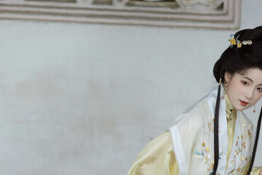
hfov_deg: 8.4
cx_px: 82
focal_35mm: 244
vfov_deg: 5.6
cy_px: 148
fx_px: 1776
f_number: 1.4
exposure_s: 1/250
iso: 100
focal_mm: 85
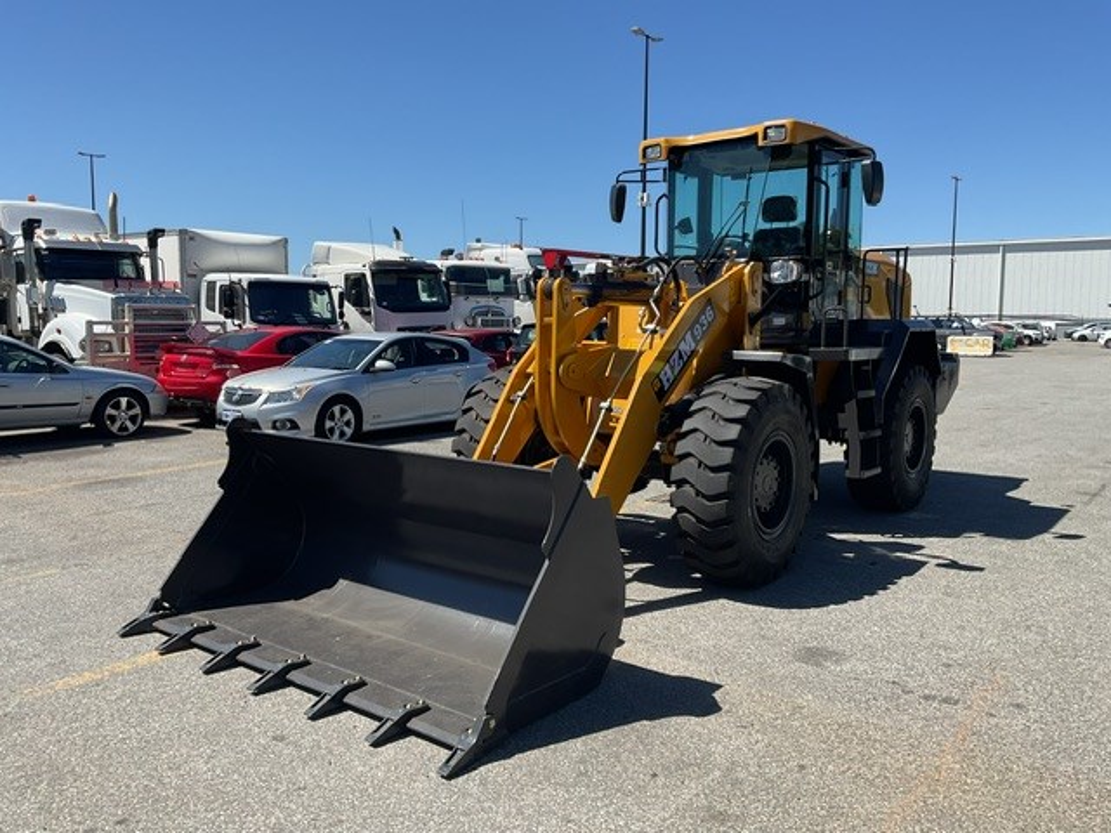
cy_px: 416
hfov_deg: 61.7
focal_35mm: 29
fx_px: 931
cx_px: 556
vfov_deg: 48.2
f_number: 1.8
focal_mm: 3
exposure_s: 1/1675
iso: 16
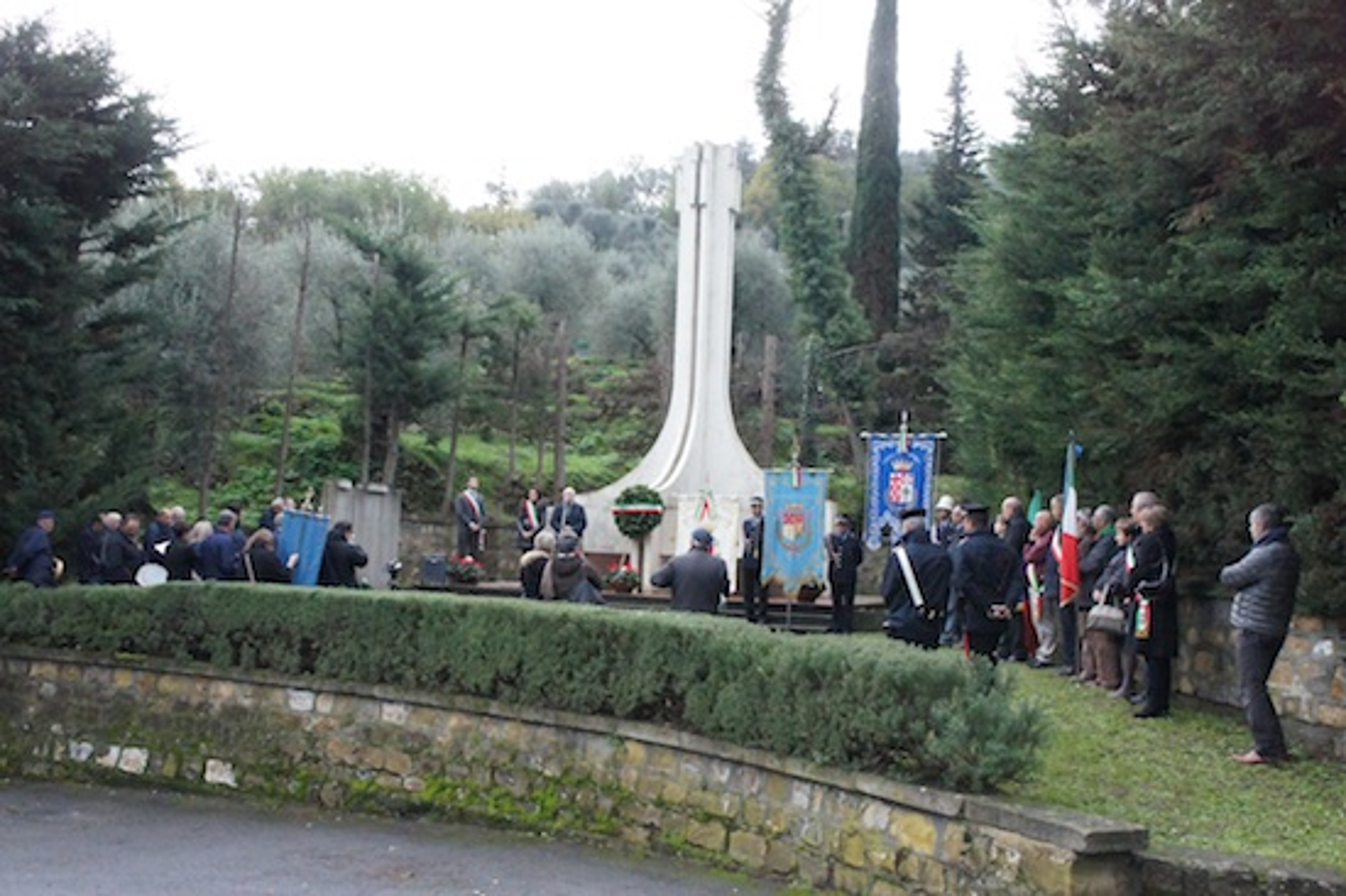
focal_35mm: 34
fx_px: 1289
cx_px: 673
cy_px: 448
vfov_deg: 38.3
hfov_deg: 55.1
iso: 6400
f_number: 8
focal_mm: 23
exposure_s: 1/800
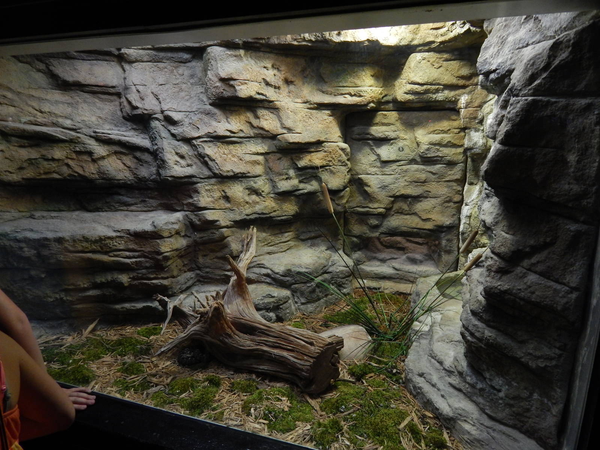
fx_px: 399
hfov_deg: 73.9
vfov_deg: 58.9
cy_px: 225
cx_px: 300
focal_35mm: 23
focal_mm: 4
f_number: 3
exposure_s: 1/30
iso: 320
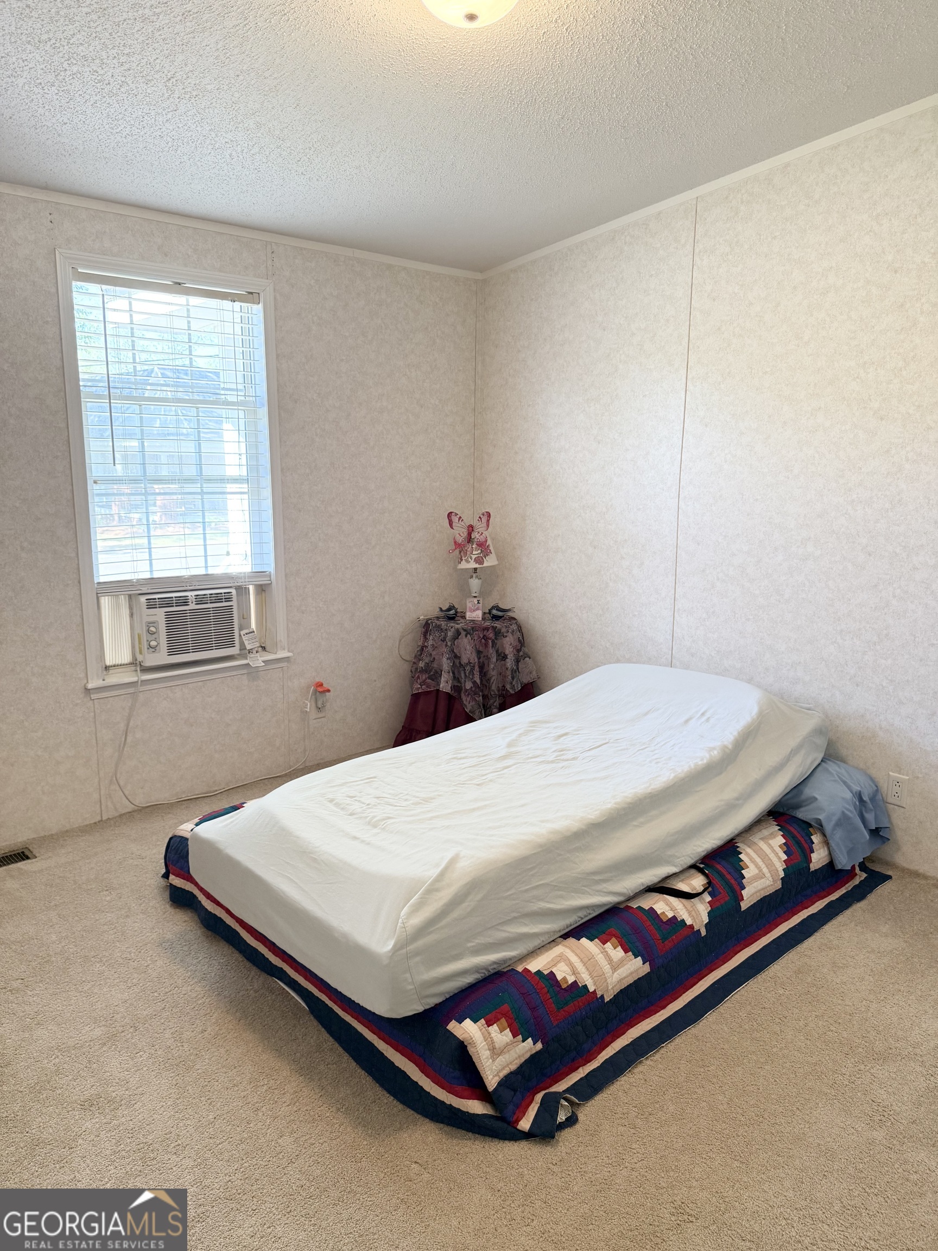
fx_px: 867
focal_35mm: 24
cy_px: 626
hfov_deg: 56.8
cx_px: 469
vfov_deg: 71.6
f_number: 1.78
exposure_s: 1/146
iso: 200
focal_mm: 6.76
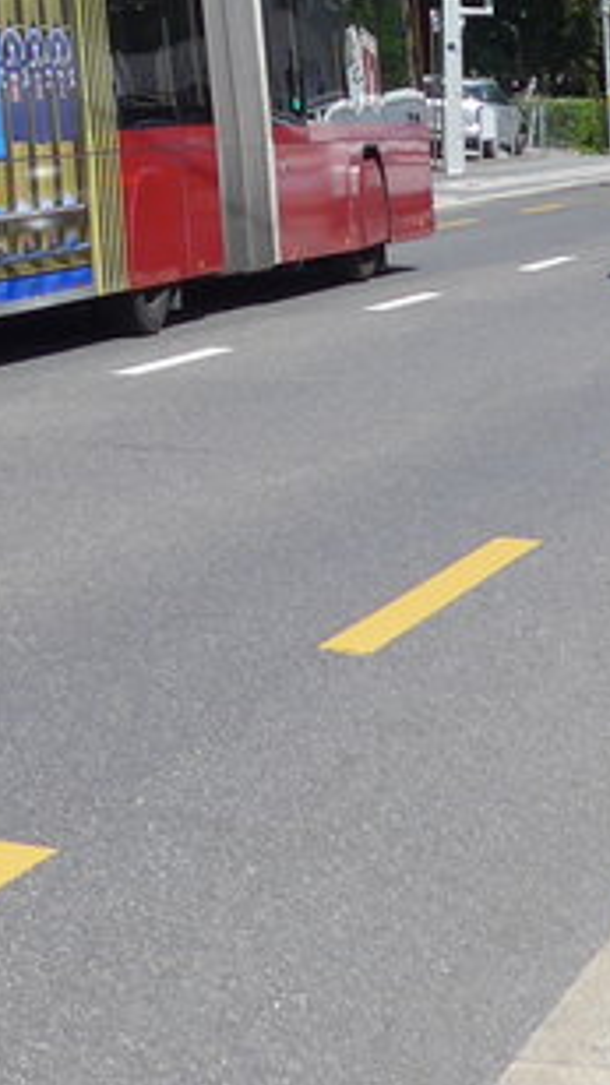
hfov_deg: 8.9
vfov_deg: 16.5
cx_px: -839
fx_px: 3541
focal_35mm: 123
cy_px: -314
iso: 80
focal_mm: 6
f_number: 2.8
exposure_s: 1/1300
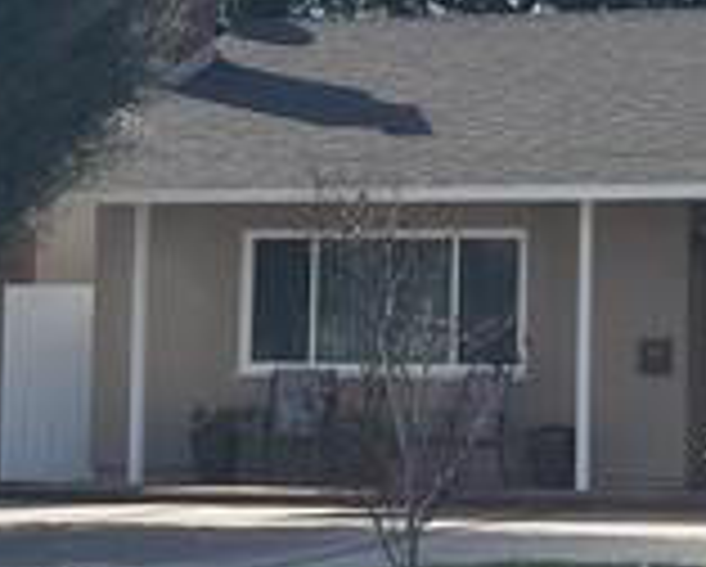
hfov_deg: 14.7
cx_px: 648
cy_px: 189
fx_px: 2699
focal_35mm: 129
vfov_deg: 12.0
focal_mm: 5.1
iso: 50
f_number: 1.6
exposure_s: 1/3876
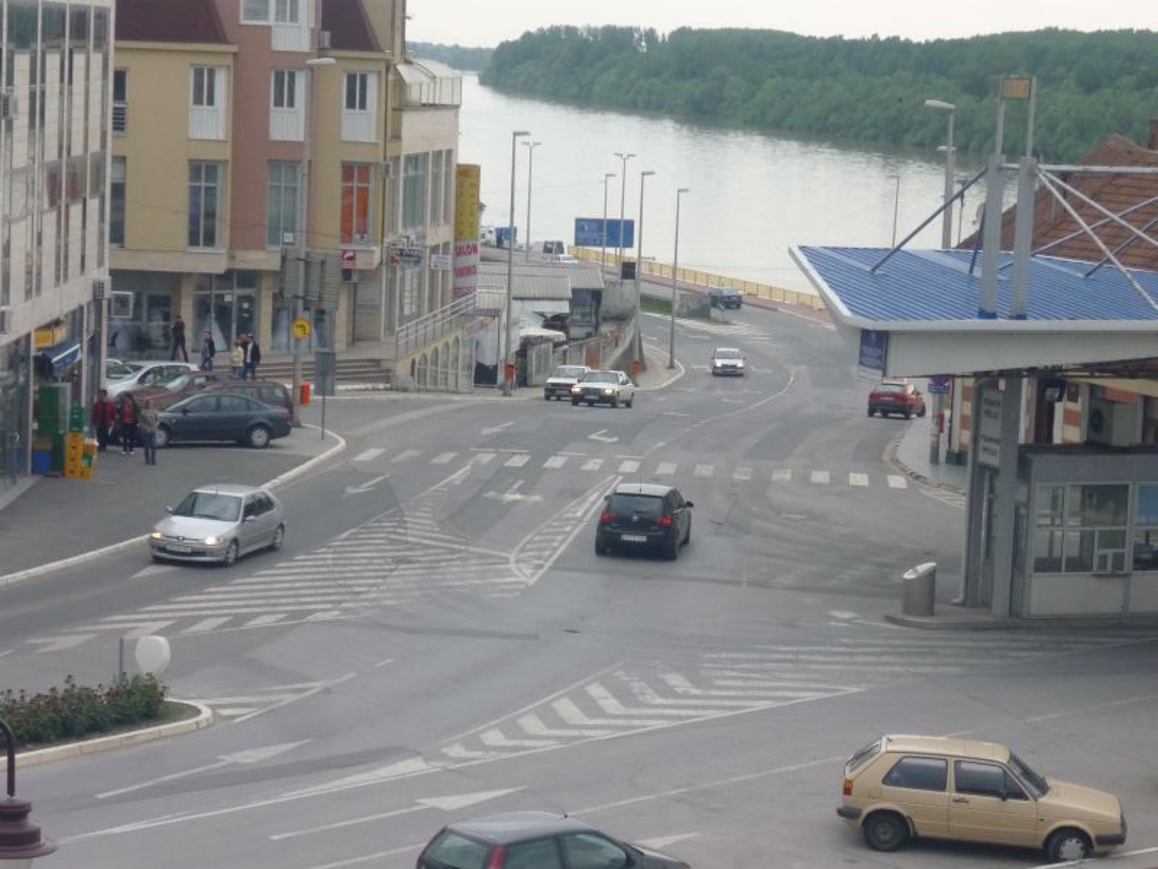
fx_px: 3312
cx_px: 579
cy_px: 434
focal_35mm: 99
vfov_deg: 14.9
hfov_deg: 19.8
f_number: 4.8
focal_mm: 16.4
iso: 320
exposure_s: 1/250
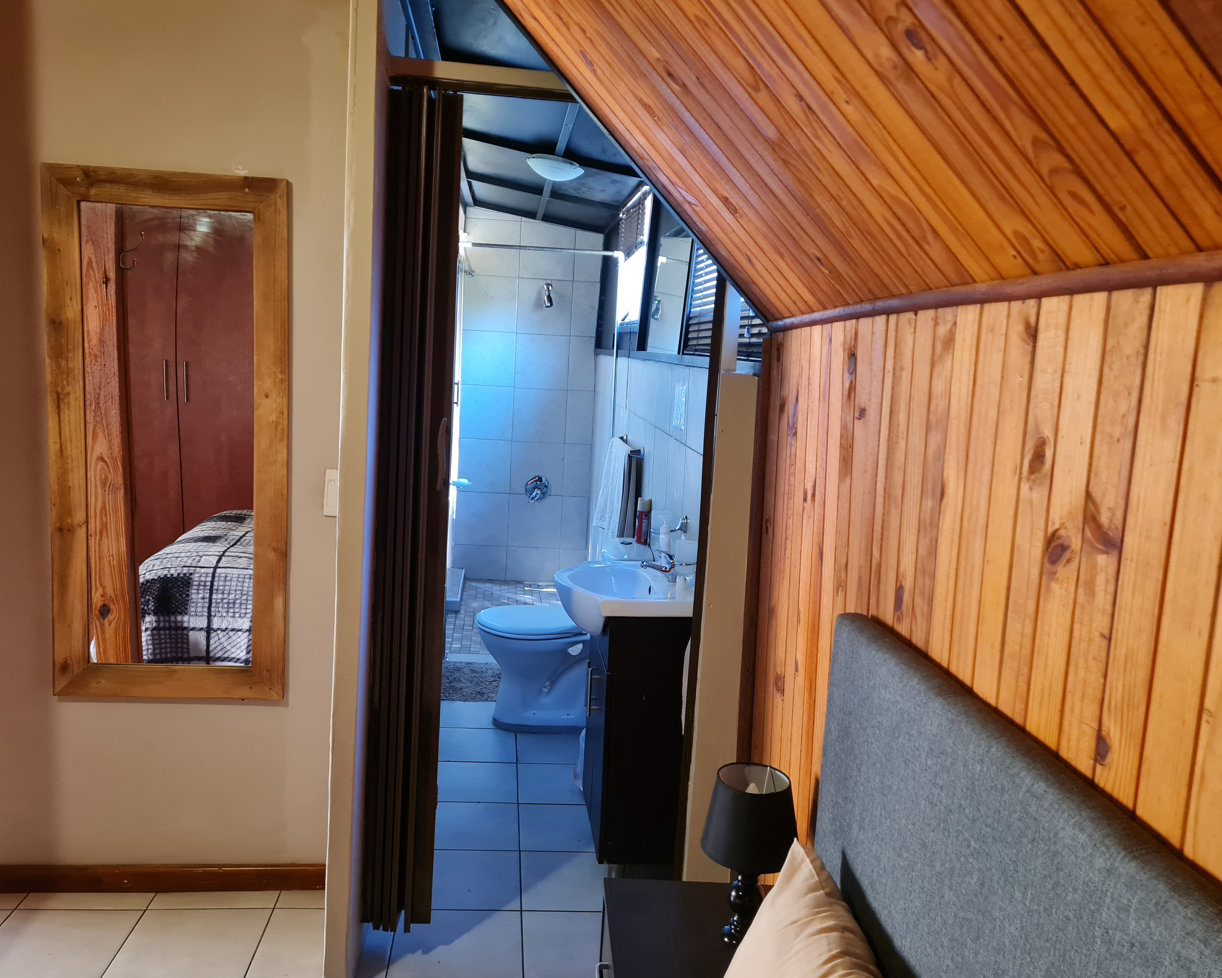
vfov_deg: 51.5
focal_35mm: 28
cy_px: 490
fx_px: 1013
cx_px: 561
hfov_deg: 62.1
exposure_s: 1/50
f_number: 1.8
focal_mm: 5.4
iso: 640
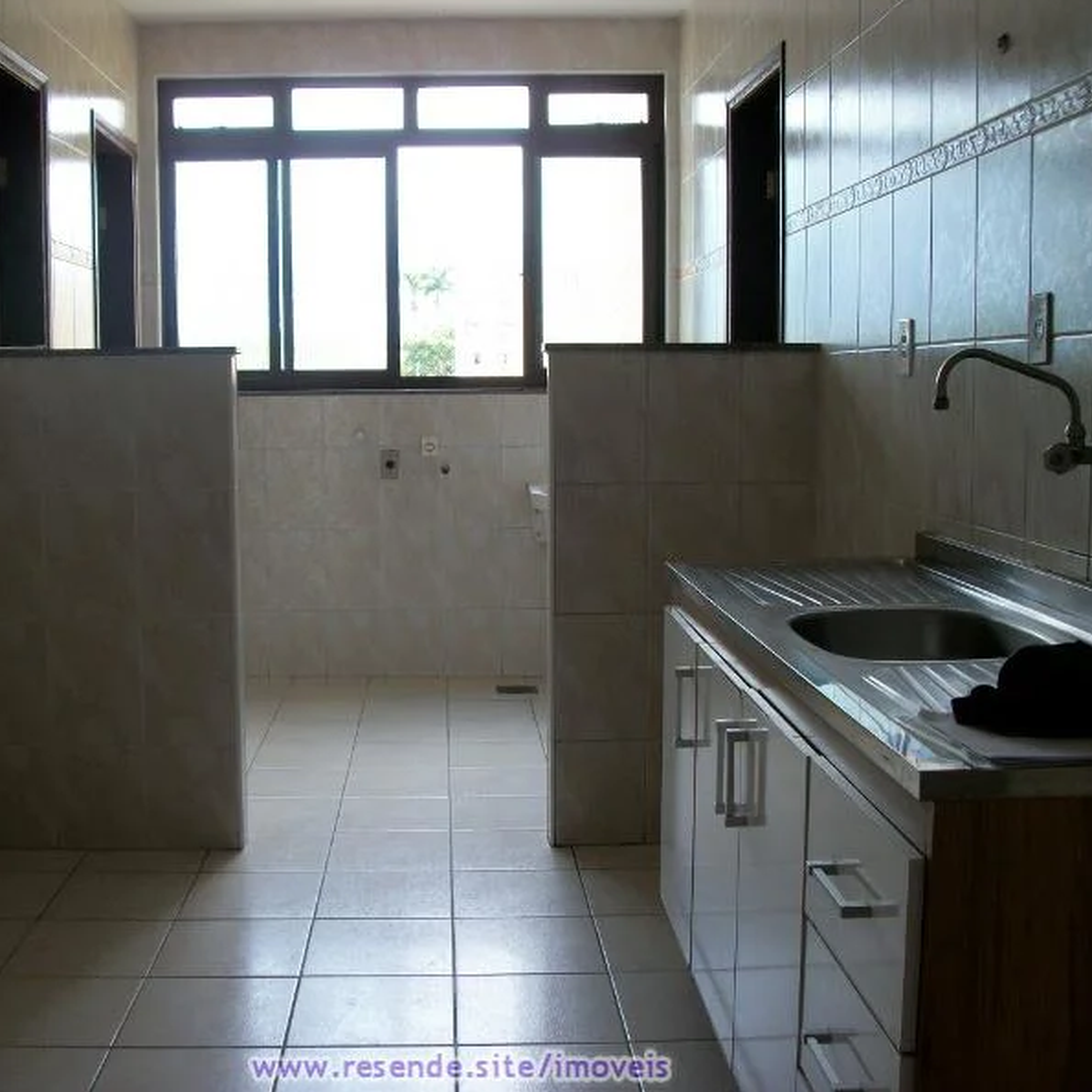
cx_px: 462
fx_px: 1356
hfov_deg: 43.7
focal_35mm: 38
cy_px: 545
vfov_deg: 43.9
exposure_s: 1/125
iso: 80
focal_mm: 5.7
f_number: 2.9
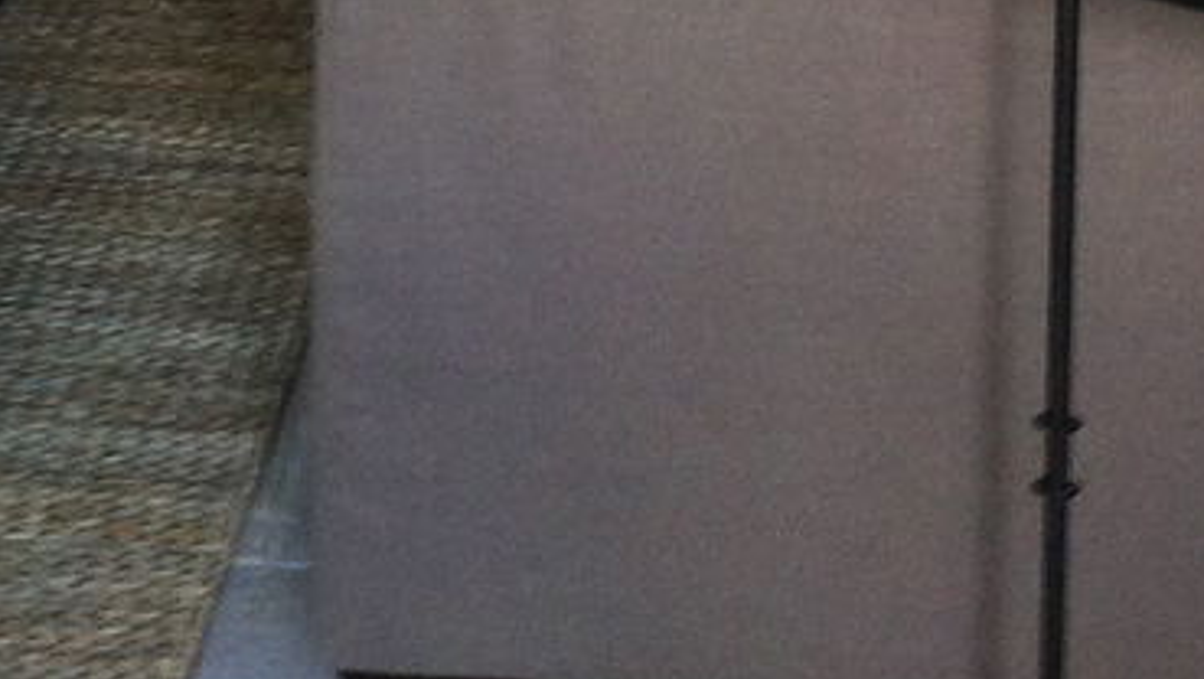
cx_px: 411
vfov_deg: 7.0
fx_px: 5270
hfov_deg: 13.0
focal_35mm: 165
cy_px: -883
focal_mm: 3.85
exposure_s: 1/17
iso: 125
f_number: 2.8
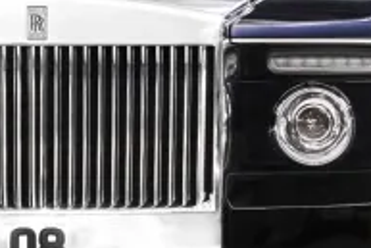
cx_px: 35
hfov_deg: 4.7
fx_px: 4548
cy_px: 55
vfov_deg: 3.1
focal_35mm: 441
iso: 100
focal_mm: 112
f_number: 2.8
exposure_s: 1/13
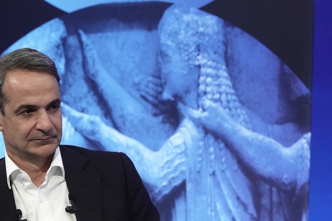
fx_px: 4102
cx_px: 95
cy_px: 166
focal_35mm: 445
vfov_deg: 3.1
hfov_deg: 4.6
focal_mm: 101.58
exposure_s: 1/250
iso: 1600
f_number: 4
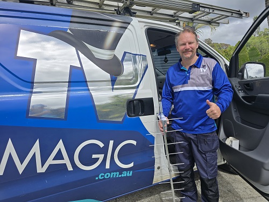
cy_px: 101
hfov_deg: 73.9
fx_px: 179
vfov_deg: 58.9
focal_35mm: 23
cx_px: 134
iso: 12
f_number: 1.7
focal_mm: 6.3
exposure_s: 1/1176
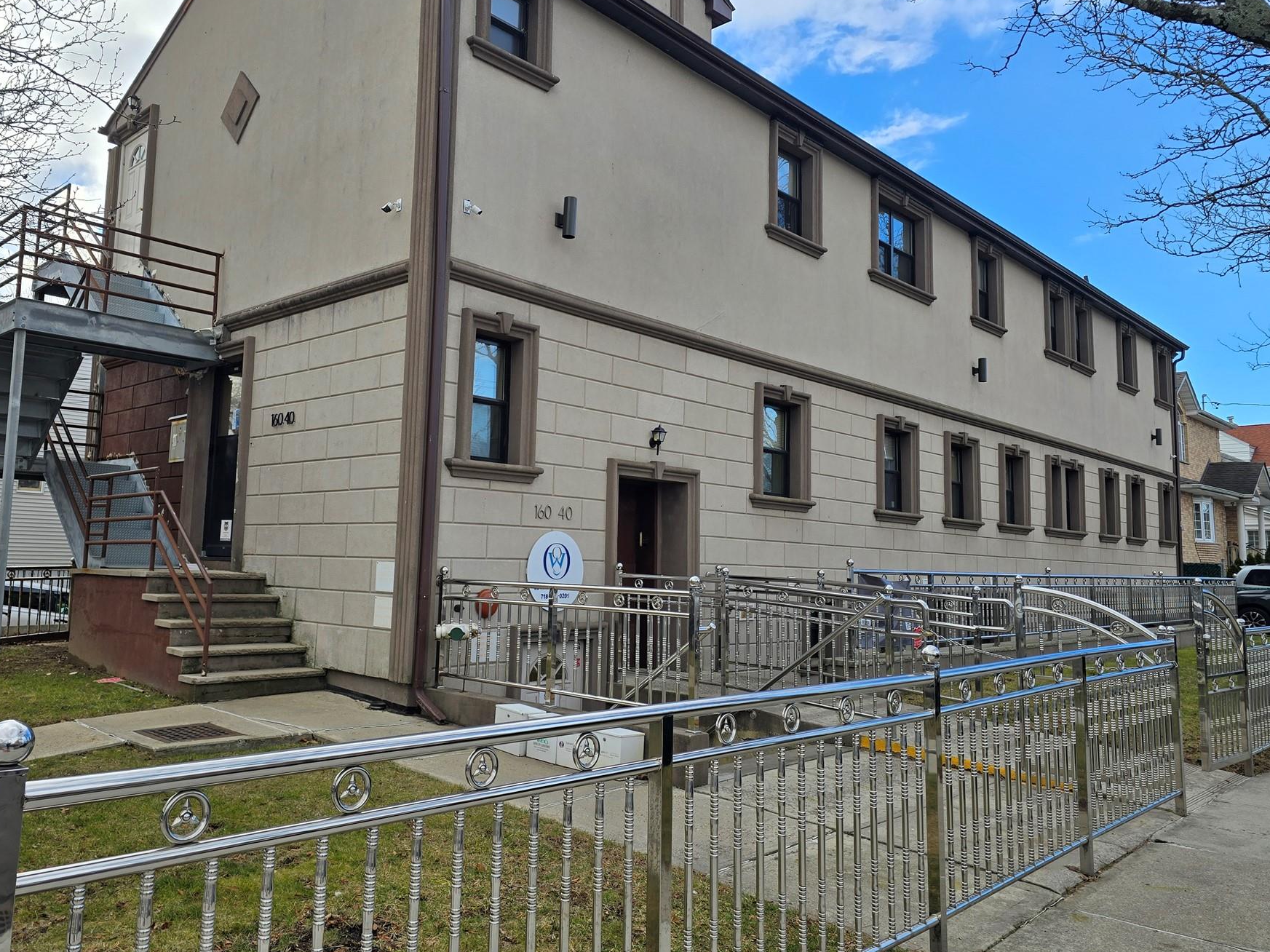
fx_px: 990
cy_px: 432
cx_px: 563
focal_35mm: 27
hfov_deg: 65.1
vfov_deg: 51.3
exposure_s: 1/479
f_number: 1.7
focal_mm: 6.3
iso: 12
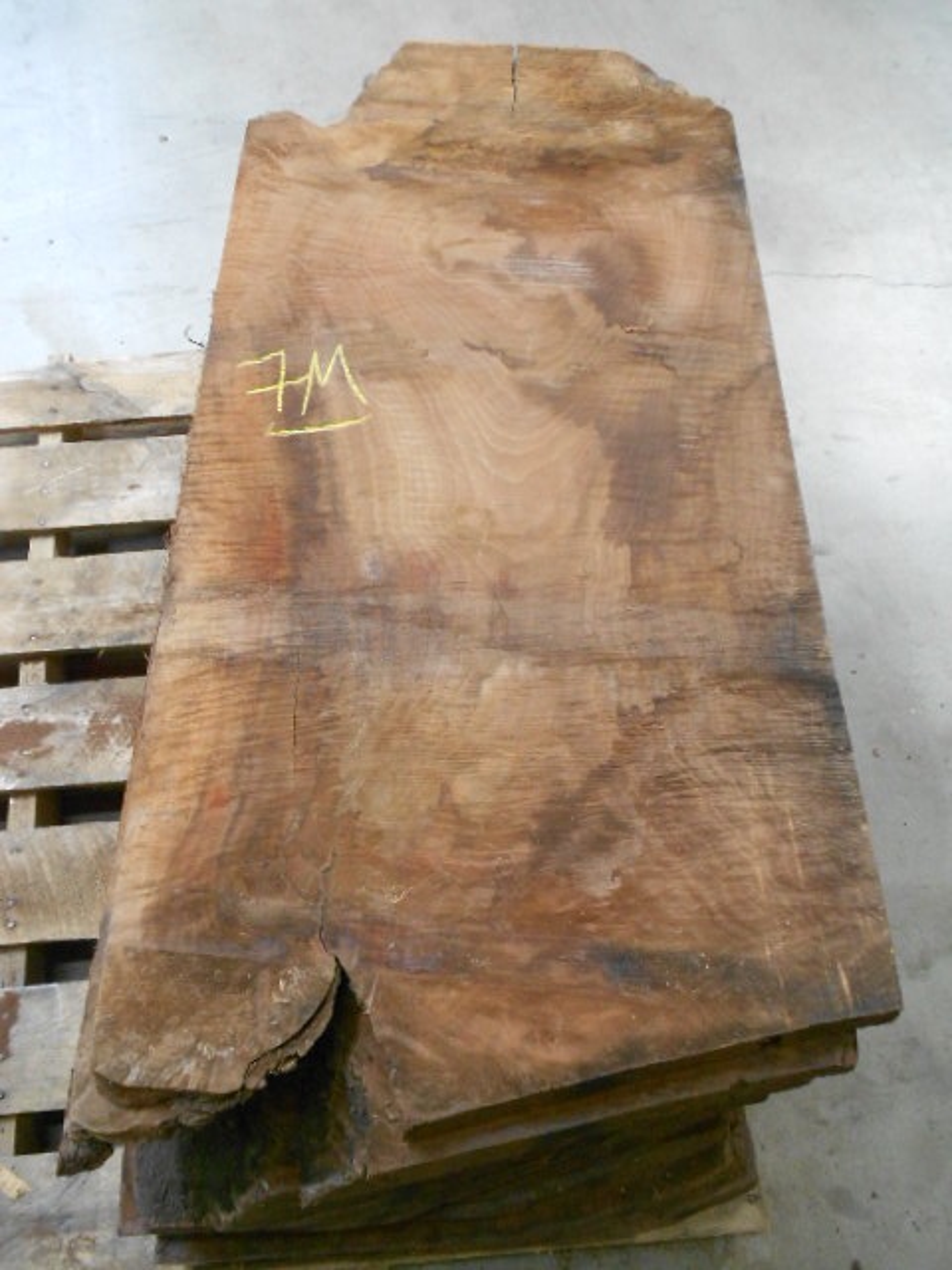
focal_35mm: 29
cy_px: 635
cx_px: 476
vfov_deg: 61.7
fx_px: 1063
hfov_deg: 48.2
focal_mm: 5.1
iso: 400
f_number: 3.4
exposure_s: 1/25
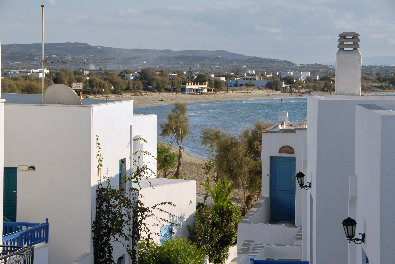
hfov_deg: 21.9
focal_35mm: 93
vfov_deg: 14.7
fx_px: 1022
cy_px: 132
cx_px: 198
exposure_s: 1/250
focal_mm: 62
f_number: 8
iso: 100
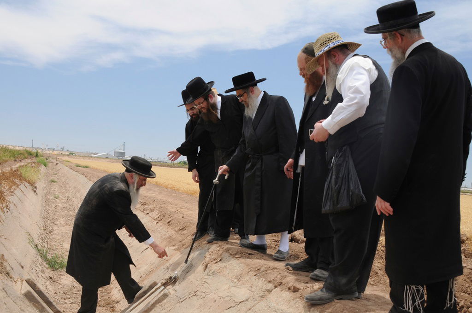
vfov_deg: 31.8
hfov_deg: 46.5
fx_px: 550
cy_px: 156
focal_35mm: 42
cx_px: 236
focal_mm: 28
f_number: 7.1
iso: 250
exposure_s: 1/200
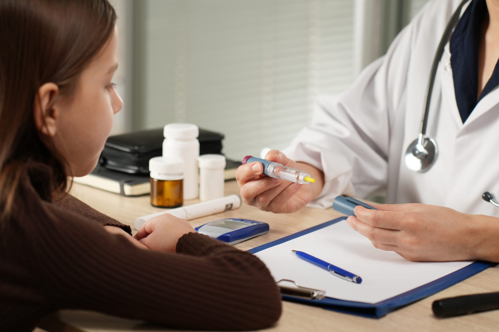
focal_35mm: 112
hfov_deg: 18.3
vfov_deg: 12.2
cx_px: 250
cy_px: 166
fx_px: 1552
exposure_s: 1/125
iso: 200
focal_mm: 75
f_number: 2.8
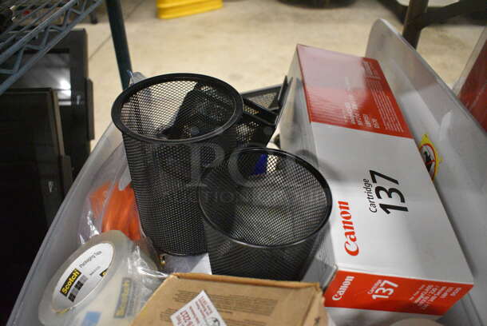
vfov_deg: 43.7
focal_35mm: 30
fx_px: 406
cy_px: 163
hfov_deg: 61.9
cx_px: 244
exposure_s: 1/125
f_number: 3.5
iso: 8000
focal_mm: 20
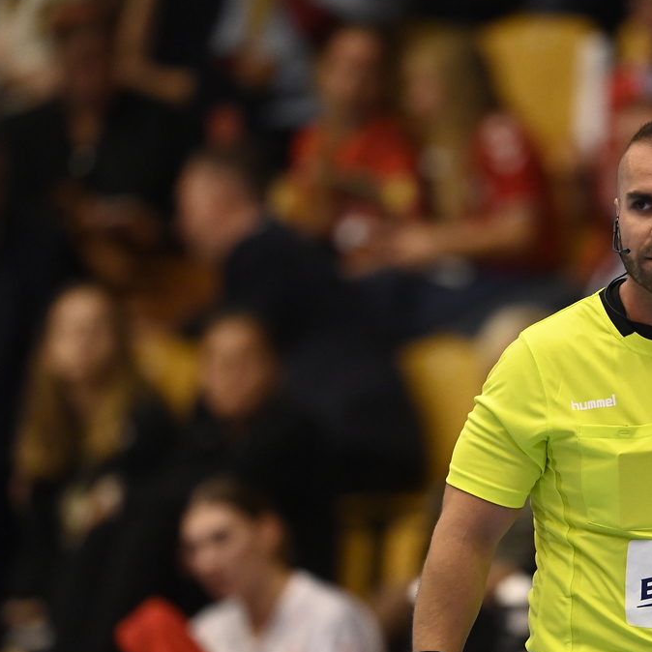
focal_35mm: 807
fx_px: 17197
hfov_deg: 2.2
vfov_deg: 2.2
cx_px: 592
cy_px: 447
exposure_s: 1/1600
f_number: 2.8
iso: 5000
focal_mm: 400
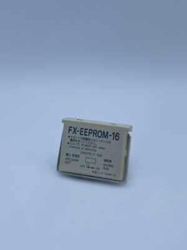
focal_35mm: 26
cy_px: 125
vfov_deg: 67.3
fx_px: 187
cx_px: 94
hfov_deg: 53.1
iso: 32
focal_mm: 4.25
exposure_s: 1/1961
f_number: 1.8
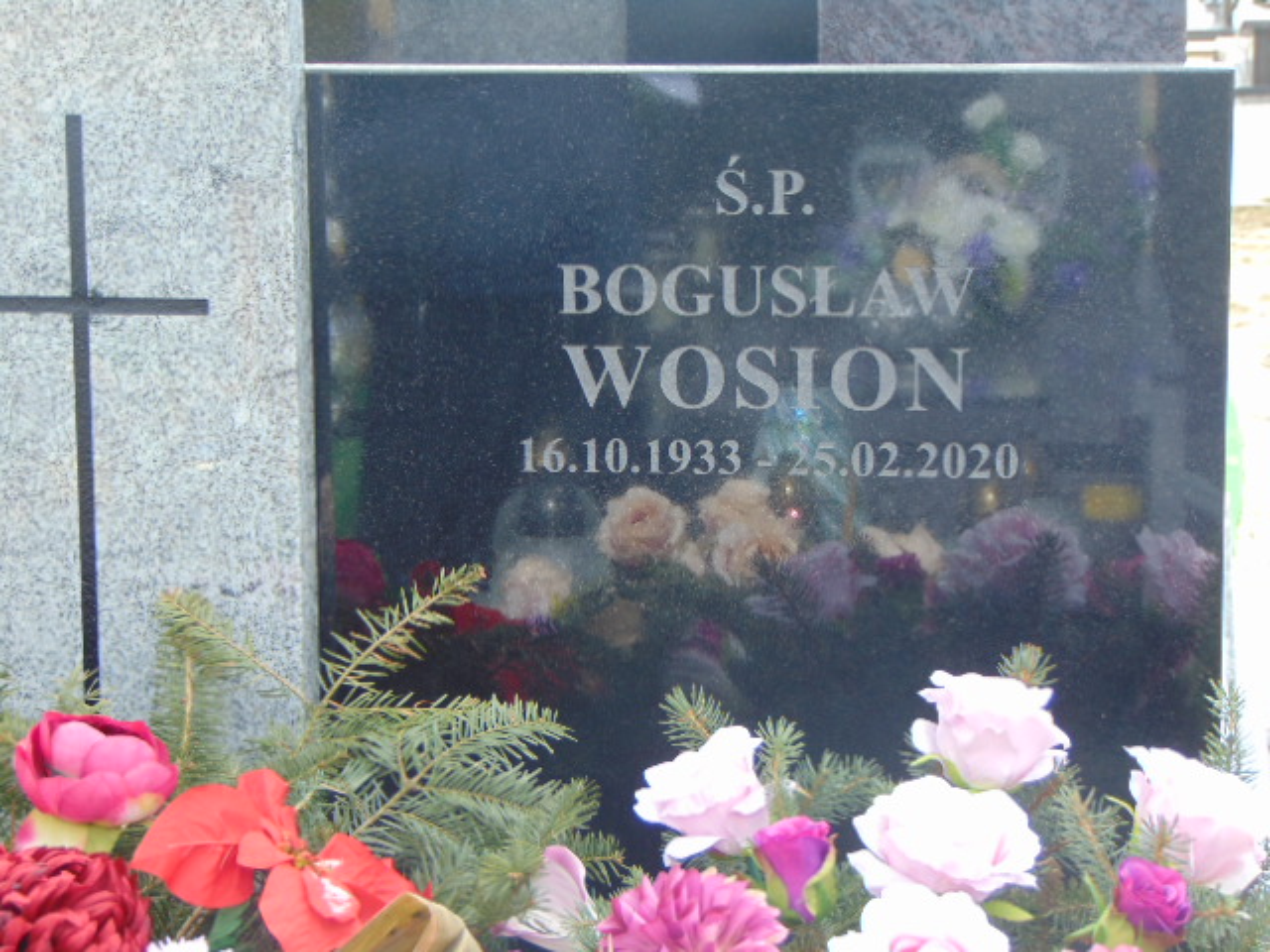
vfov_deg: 13.7
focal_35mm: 108
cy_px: 476
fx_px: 3962
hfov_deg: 18.2
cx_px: 635
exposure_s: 1/100
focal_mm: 19.4
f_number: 3.9
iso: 80
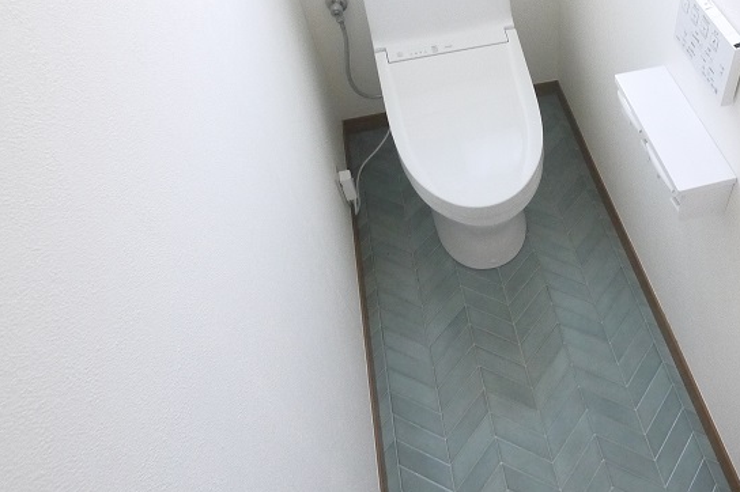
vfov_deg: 43.3
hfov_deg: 58.4
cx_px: 563
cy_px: 188
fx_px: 616
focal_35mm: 30
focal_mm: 7
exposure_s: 1/60
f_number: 4
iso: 1250
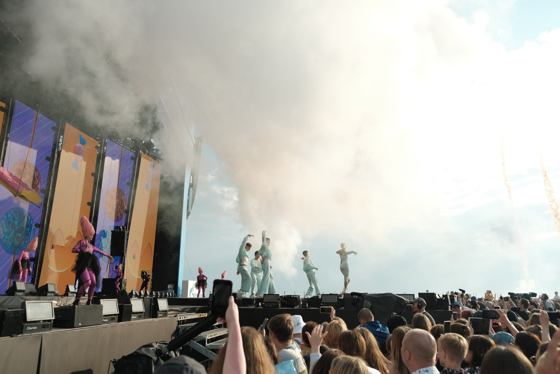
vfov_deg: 47.9
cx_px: 280
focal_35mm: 27
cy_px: 187
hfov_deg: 67.4
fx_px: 420
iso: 400
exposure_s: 1/3200
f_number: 3.2
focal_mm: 18
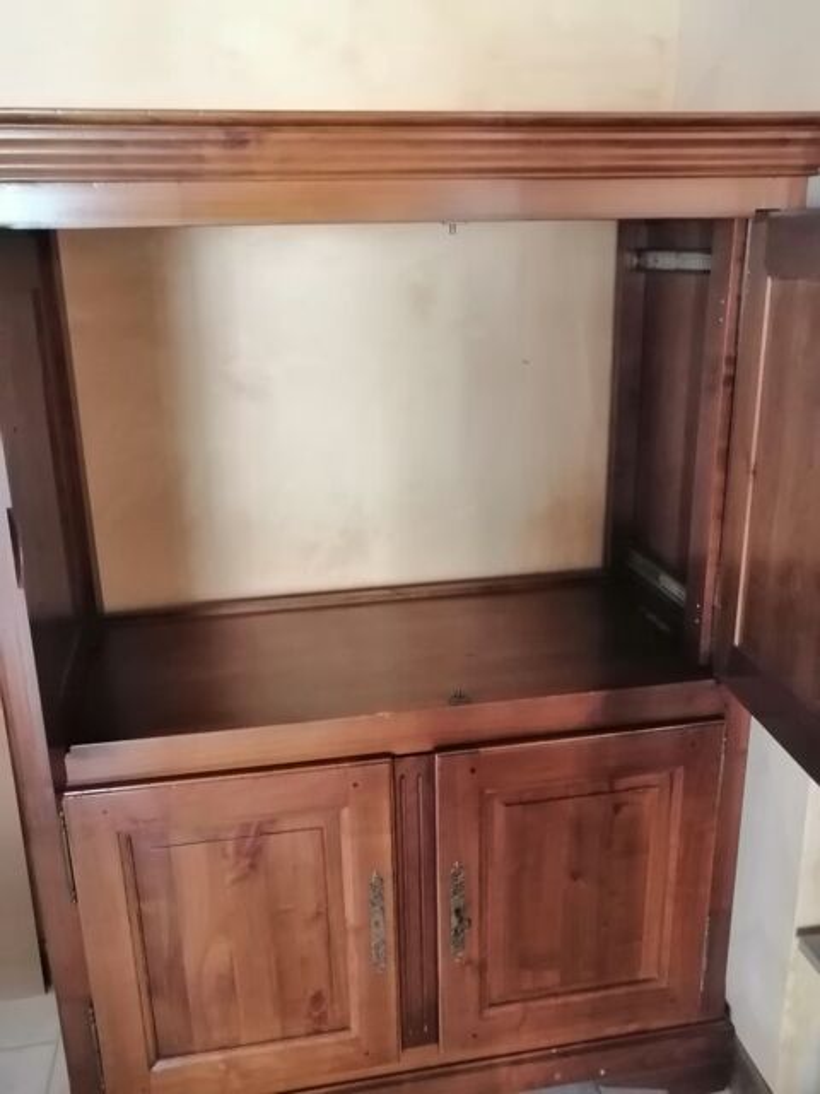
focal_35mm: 29
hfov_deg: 48.2
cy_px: 547
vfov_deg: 61.7
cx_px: 410
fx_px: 916
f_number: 1.8
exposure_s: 1/20
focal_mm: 3.96
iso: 800
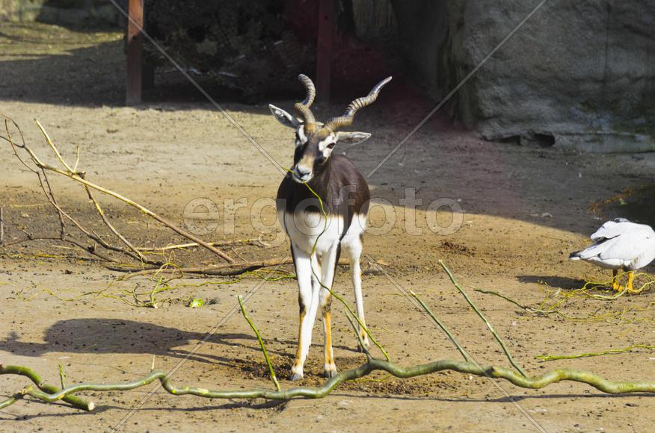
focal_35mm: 150
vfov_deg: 9.1
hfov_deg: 13.7
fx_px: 2723
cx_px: 328
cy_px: 216
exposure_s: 1/350
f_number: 5.3
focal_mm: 100
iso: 100
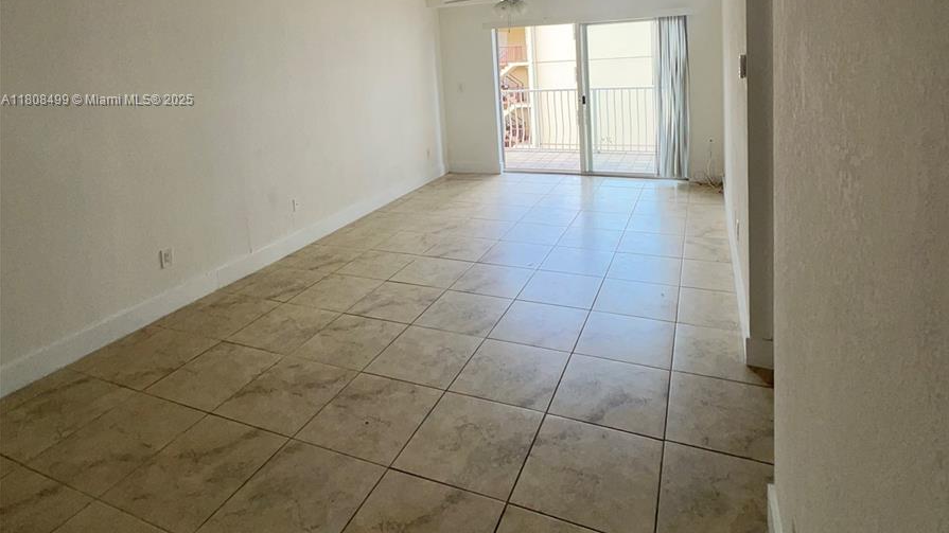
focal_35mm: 19
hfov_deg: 89.6
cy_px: 101
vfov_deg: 54.0
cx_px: 476
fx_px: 478
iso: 100
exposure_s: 1/142
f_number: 1.8
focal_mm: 1.57
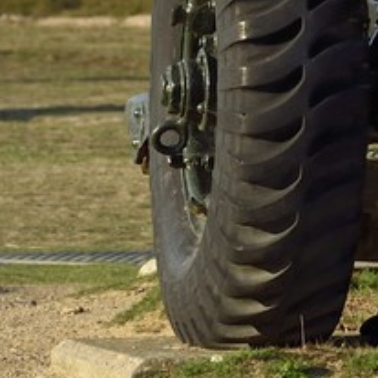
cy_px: -551
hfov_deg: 2.2
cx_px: 1236
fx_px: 9908
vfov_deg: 2.2
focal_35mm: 802
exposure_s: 1/320
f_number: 10
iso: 200
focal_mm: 122
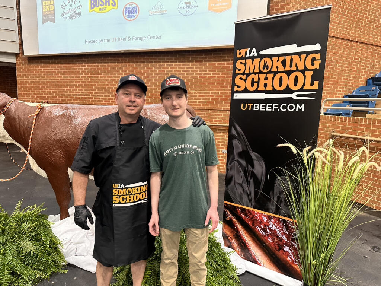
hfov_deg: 71.6
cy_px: 143
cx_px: 190
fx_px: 264
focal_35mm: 24
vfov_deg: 56.8
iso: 500
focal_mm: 6.86
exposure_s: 1/60
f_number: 1.78
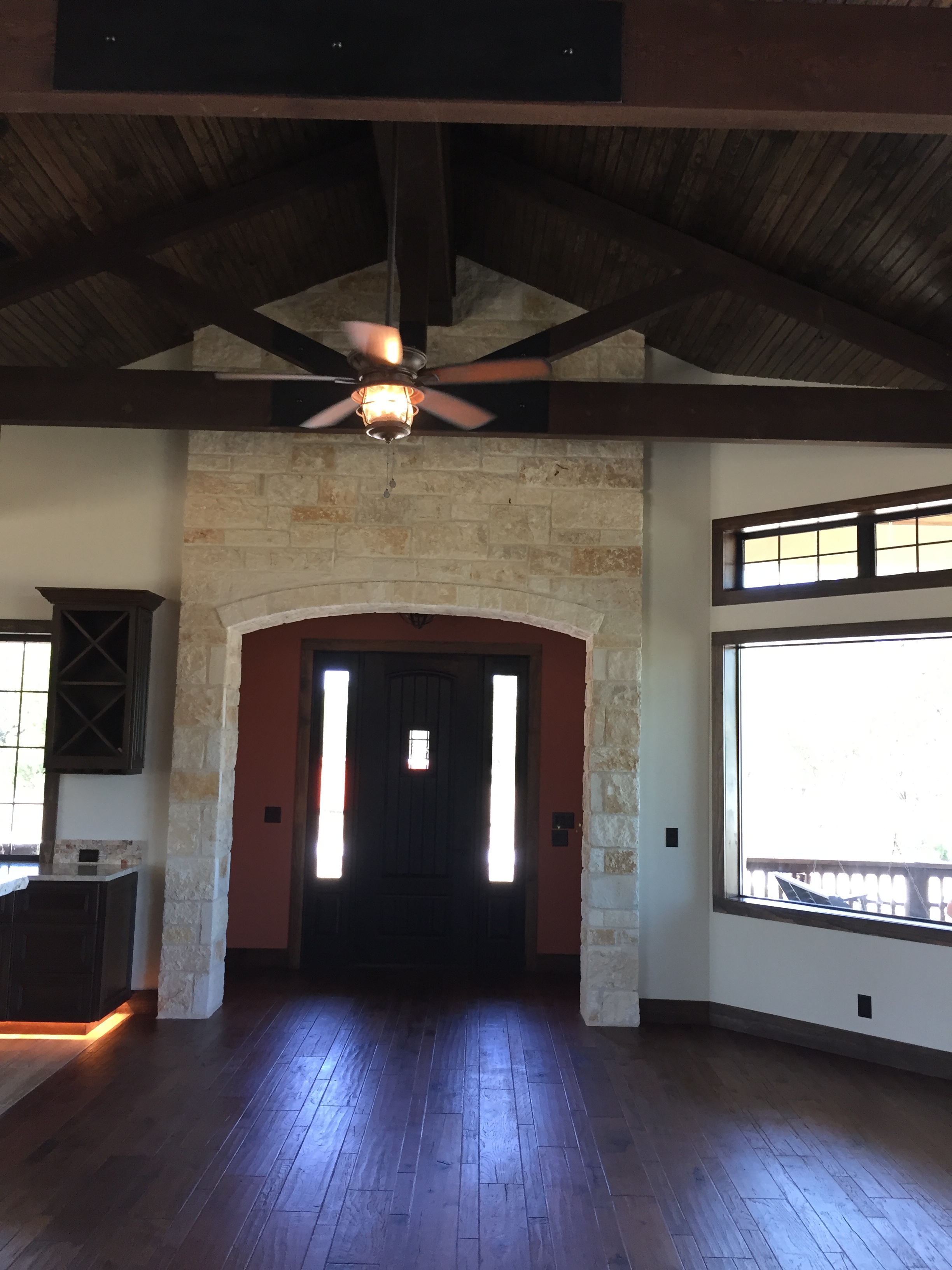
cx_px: 476
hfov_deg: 48.2
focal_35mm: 29
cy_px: 635
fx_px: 1063
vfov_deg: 61.7
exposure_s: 1/30
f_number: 2.2
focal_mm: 4.15
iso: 50
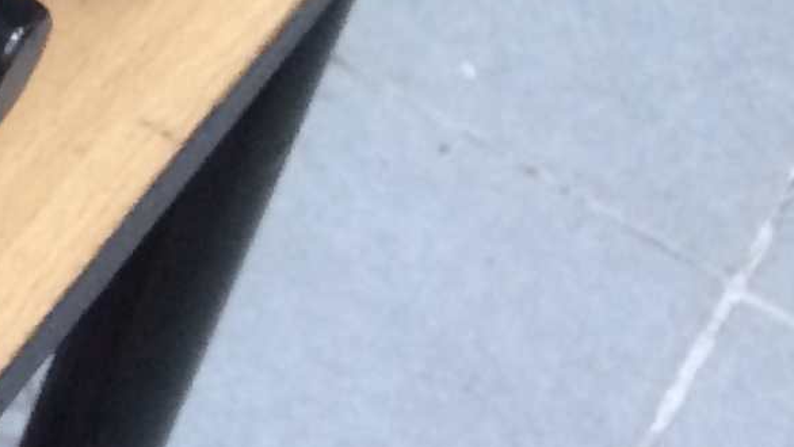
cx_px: -1341
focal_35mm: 176
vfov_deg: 6.1
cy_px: -1084
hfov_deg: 10.1
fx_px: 3706
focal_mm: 4.15
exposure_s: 1/33
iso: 200
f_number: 2.2
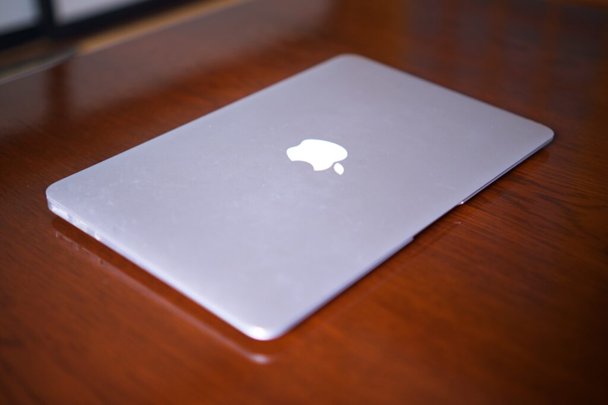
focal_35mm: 50
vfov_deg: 27.0
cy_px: 202
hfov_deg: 39.6
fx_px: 845
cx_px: 304
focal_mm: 33
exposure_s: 1/250
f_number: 1.4
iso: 200
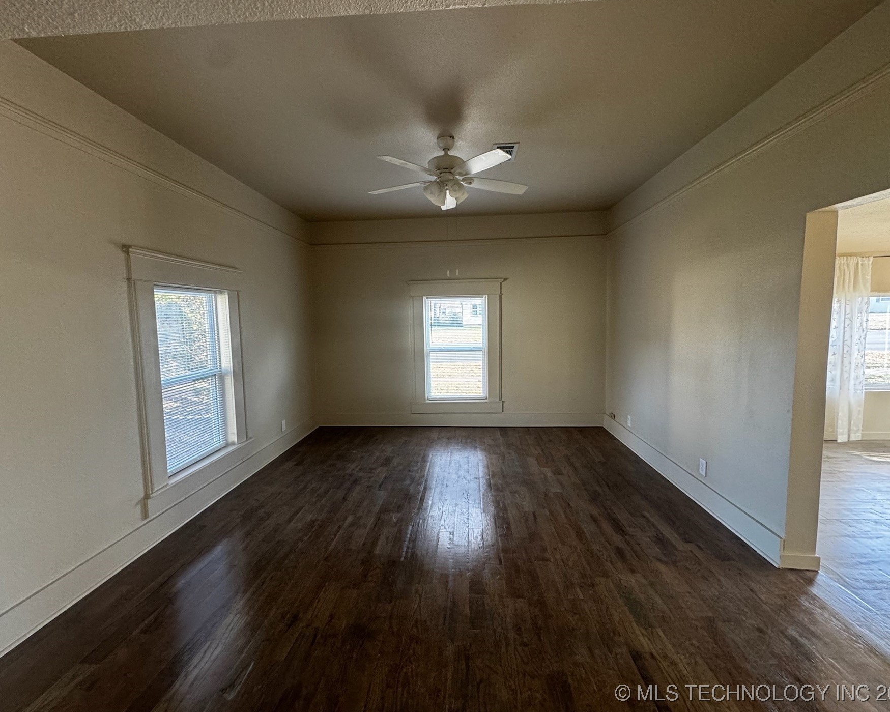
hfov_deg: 96.8
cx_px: 439
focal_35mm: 15
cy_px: 348
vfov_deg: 84.0
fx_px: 395
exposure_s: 1/60
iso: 250
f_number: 2.2
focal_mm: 2.22
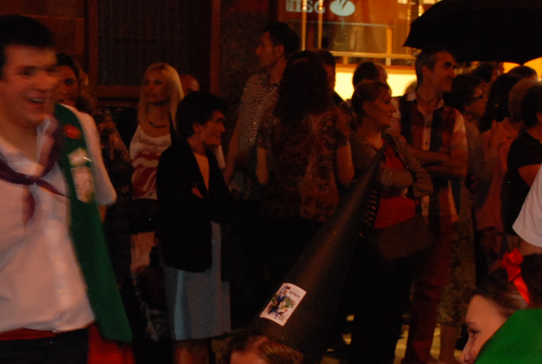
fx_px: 2103
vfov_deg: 9.8
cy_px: 415
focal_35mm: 139
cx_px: 231
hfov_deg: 14.7
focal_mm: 35
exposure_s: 1/30
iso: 800
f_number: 4.5
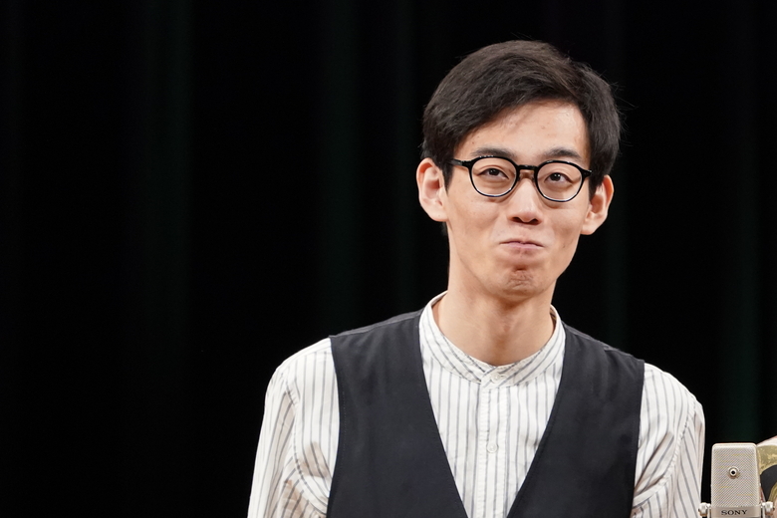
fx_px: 14201
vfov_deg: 2.1
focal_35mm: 658
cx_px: 667
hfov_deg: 3.1
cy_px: 484
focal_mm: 342
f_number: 5.6
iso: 5000
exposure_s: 1/250
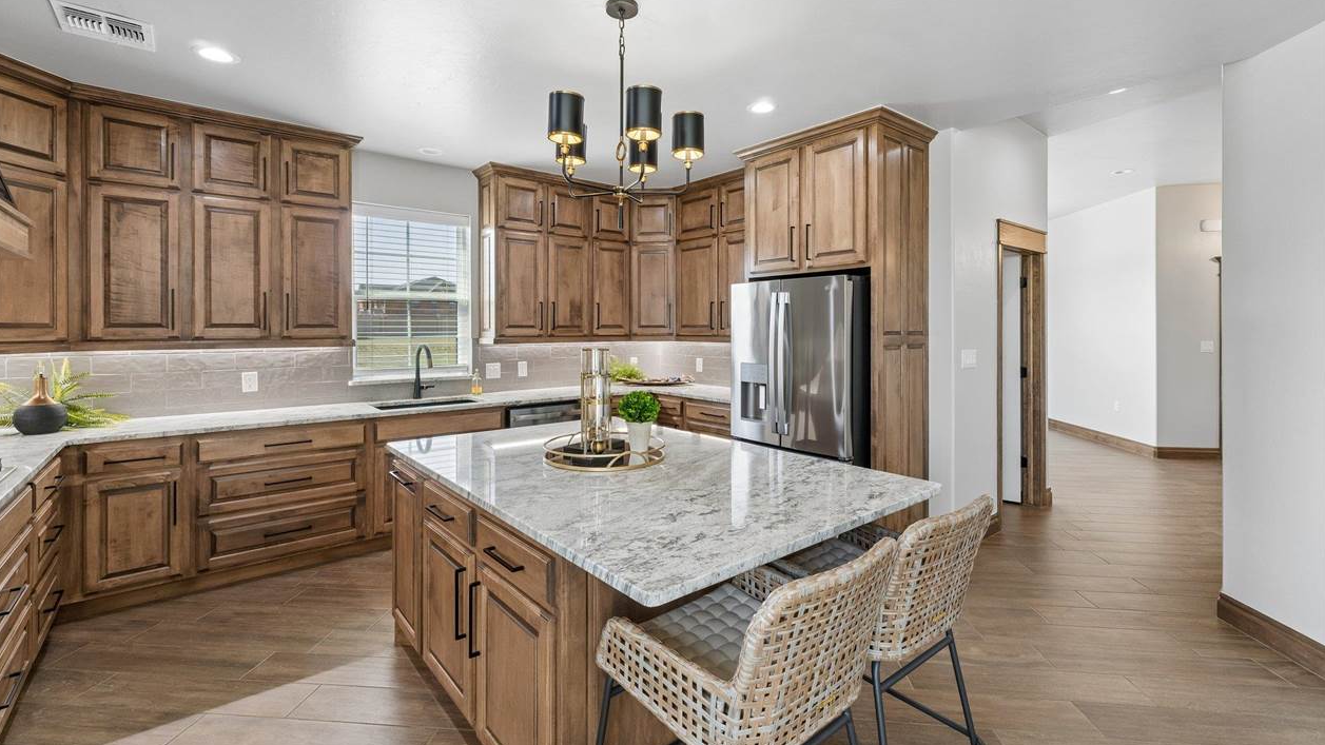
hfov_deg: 99.4
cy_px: 307
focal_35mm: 16
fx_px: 562
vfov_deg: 66.6
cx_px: 652
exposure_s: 1/50
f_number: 7.1
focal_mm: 10
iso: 200
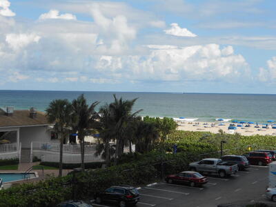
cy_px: 104
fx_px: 526
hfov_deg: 29.4
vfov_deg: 22.3
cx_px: 138
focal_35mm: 66
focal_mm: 11.6
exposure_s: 1/500
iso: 80
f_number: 5.3
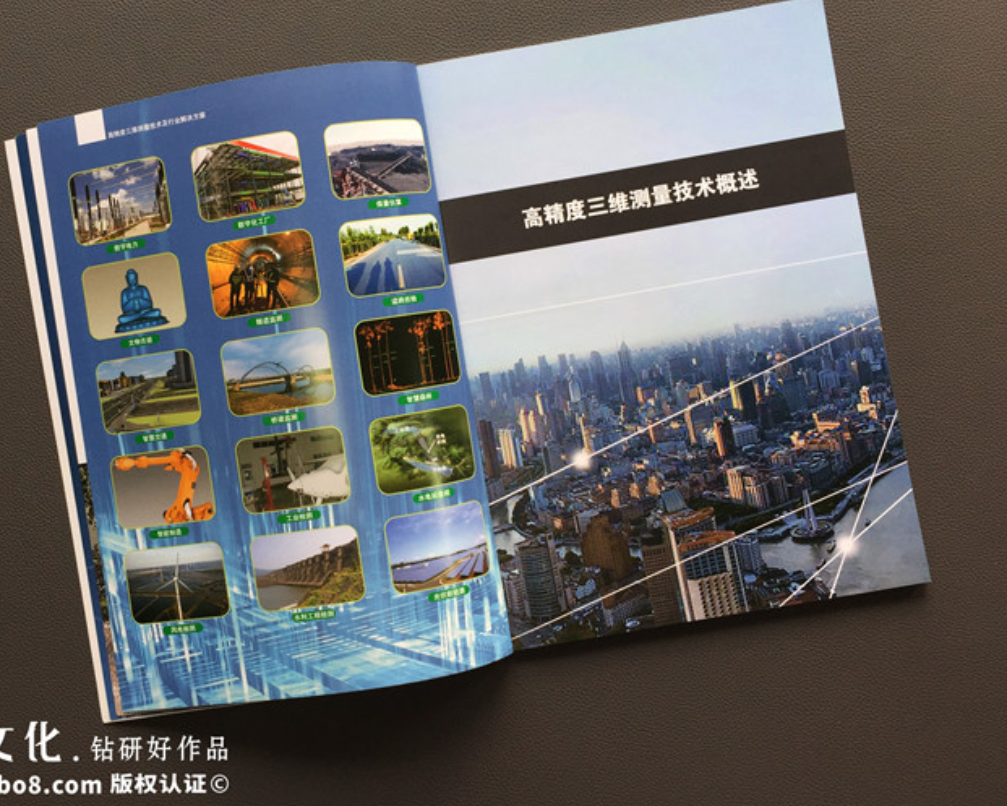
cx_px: 402
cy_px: 334
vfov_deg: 41.0
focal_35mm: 36
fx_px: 1073
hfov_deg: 50.0
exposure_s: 1/50
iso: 40
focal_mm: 4.15
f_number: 2.2
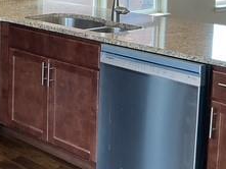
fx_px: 549
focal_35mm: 84
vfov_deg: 17.0
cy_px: -18
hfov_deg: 21.5
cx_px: -49
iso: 50
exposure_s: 1/60
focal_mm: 3
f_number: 1.8
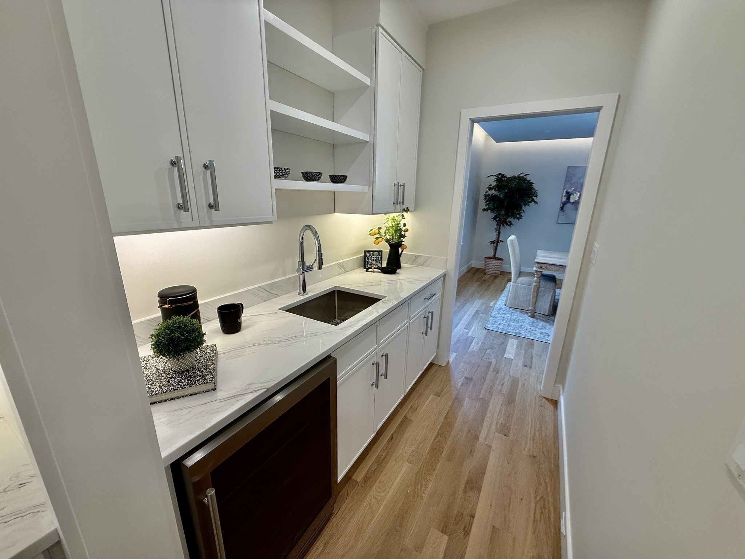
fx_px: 301
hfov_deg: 102.1
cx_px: 372
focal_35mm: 14
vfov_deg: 85.7
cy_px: 280
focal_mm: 2.22
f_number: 2.2
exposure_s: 1/120
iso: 100
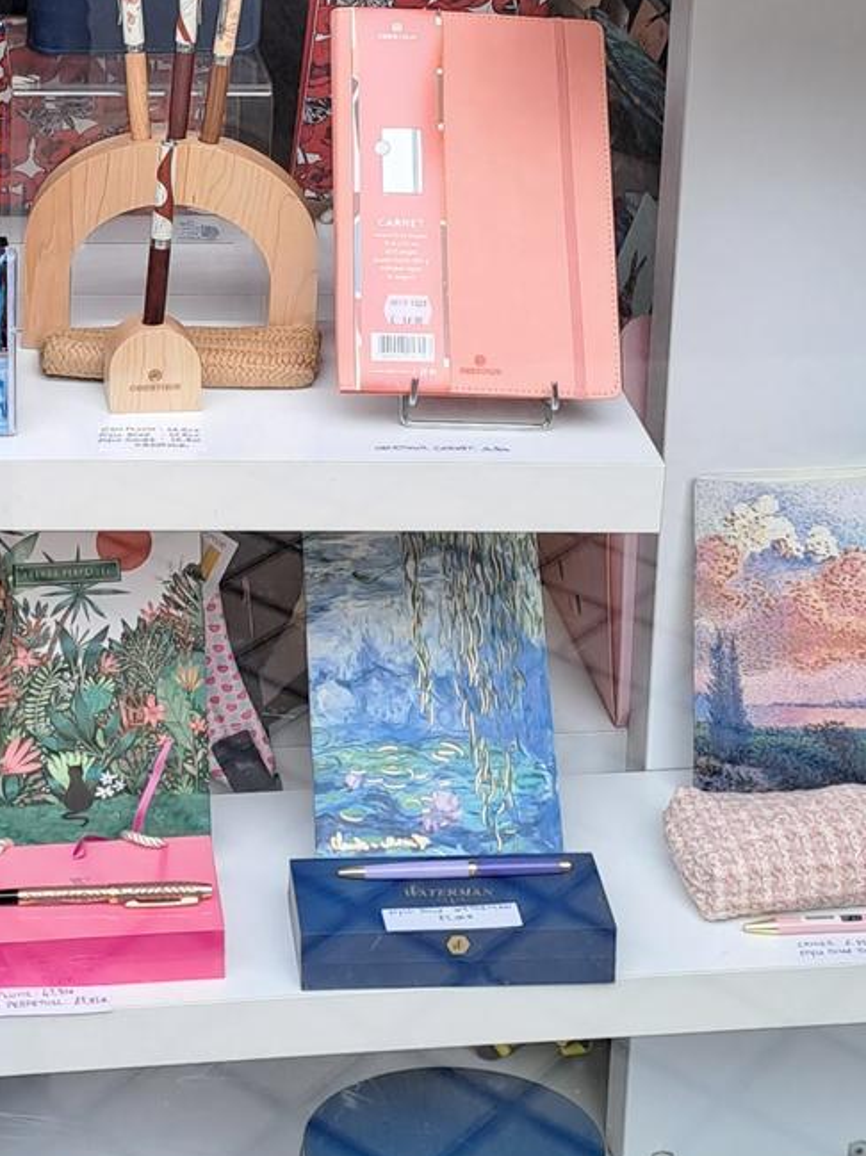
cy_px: 68
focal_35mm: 74
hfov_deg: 19.5
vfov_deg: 25.3
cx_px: 98
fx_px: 2471
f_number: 1.8
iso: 32
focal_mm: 4.65
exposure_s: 1/131
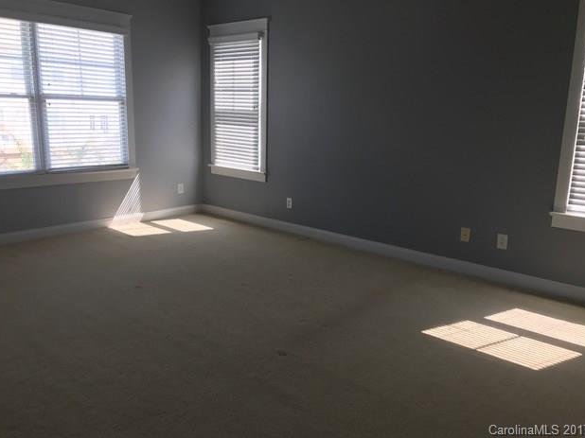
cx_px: 294
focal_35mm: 29
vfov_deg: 48.2
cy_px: 212
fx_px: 490
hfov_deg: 61.7
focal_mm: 3.99
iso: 32
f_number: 1.8
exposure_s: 1/120
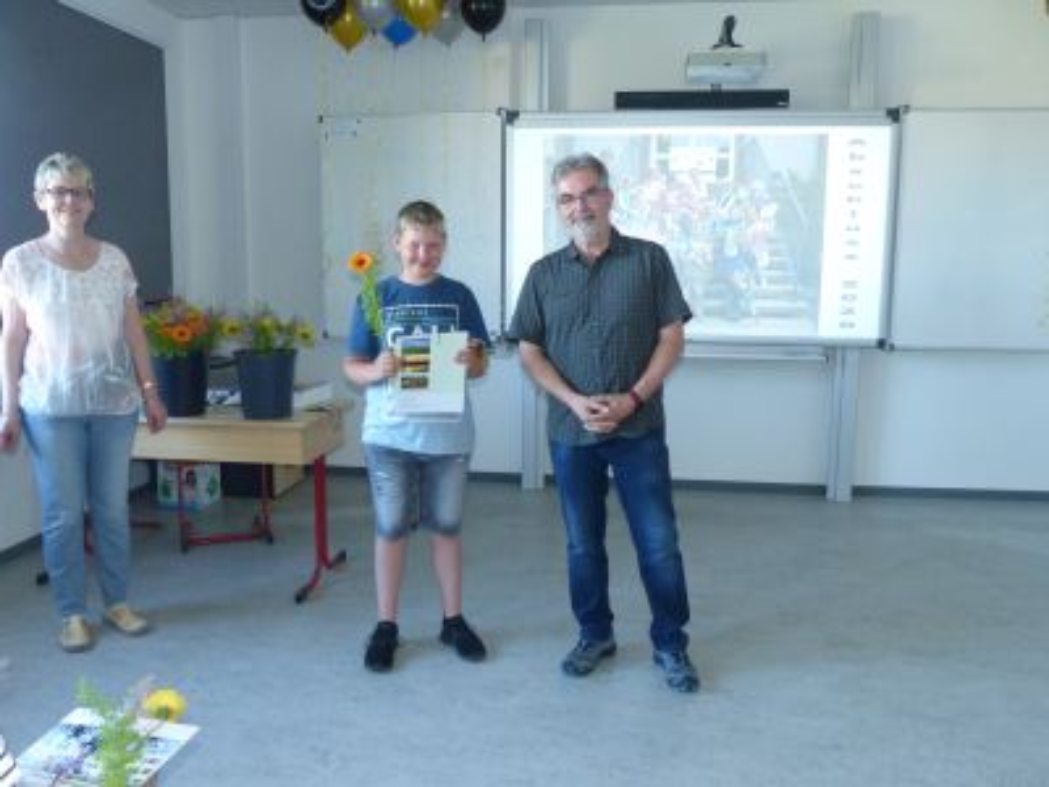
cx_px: 524
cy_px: 394
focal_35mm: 29
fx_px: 879
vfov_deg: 48.2
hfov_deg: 61.7
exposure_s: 1/60
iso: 400
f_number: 2.8
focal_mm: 5.3
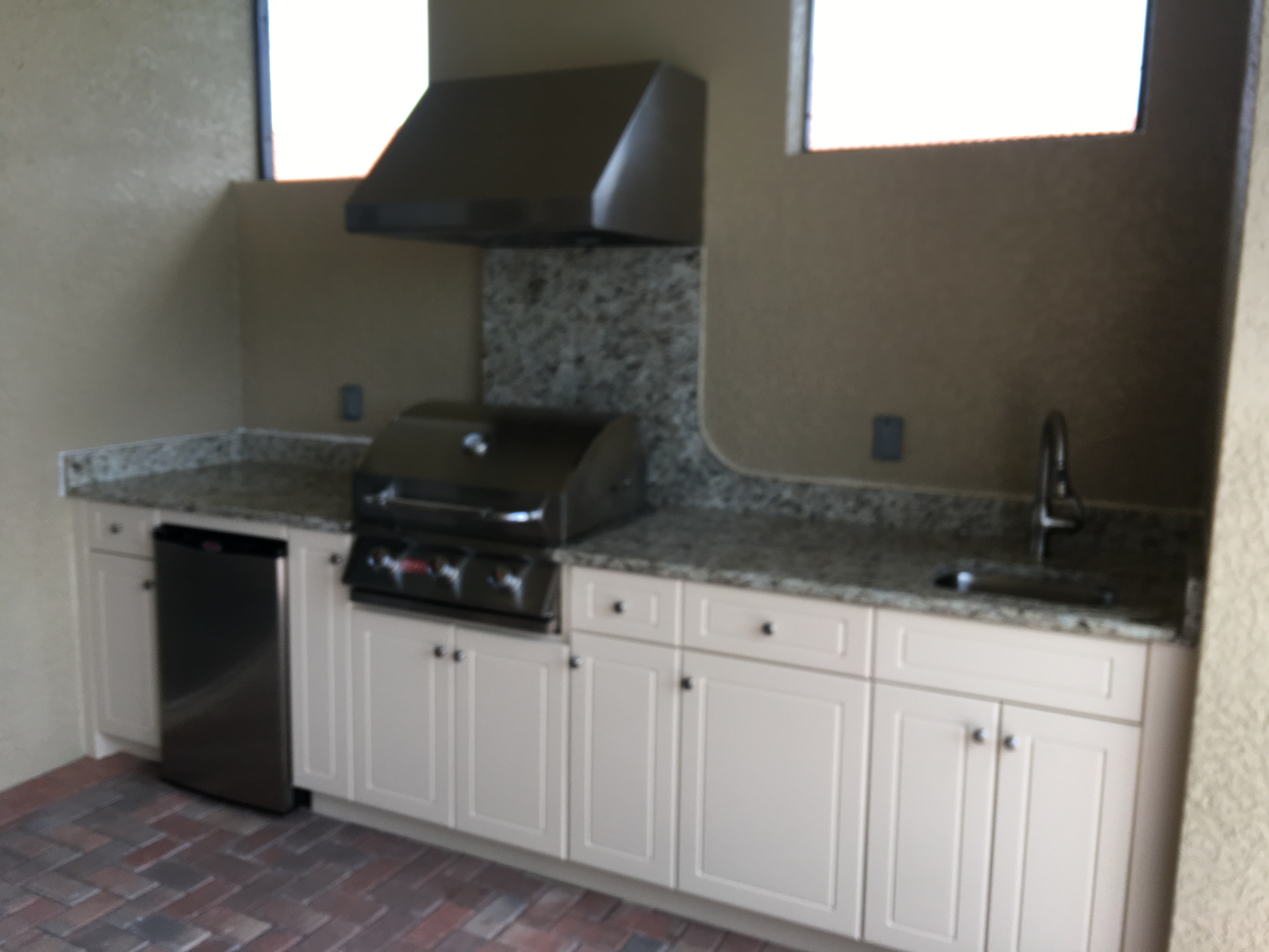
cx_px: 634
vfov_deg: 48.2
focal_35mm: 29
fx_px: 1063
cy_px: 476
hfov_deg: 61.7
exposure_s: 1/120
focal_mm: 4.15
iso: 25
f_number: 2.2
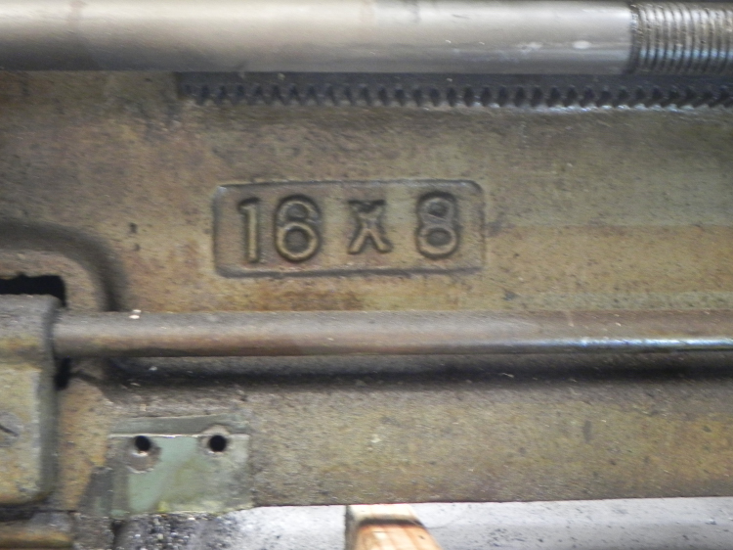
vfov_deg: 32.1
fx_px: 953
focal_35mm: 45
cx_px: 383
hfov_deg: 42.1
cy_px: 217
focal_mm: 6.6
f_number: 3.2
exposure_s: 1/8.5
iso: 400
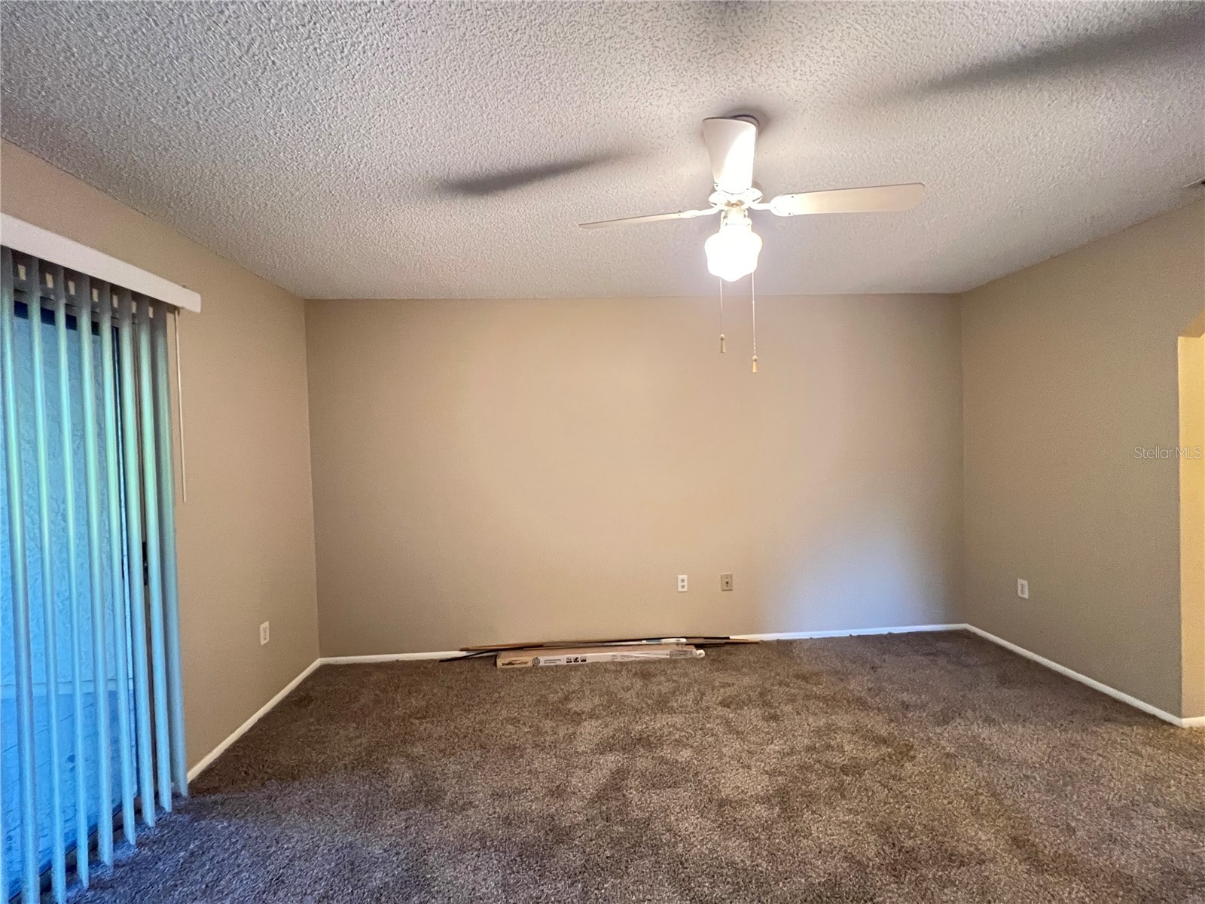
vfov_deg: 89.9
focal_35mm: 13
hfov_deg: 106.2
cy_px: 452
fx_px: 453
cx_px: 602
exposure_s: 1/40
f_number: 1.8
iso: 1000
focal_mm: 1.57
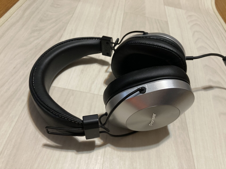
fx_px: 183
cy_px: 84
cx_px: 113
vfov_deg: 49.7
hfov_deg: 63.4
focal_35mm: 28
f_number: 1.8
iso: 250
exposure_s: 1/33
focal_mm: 3.99
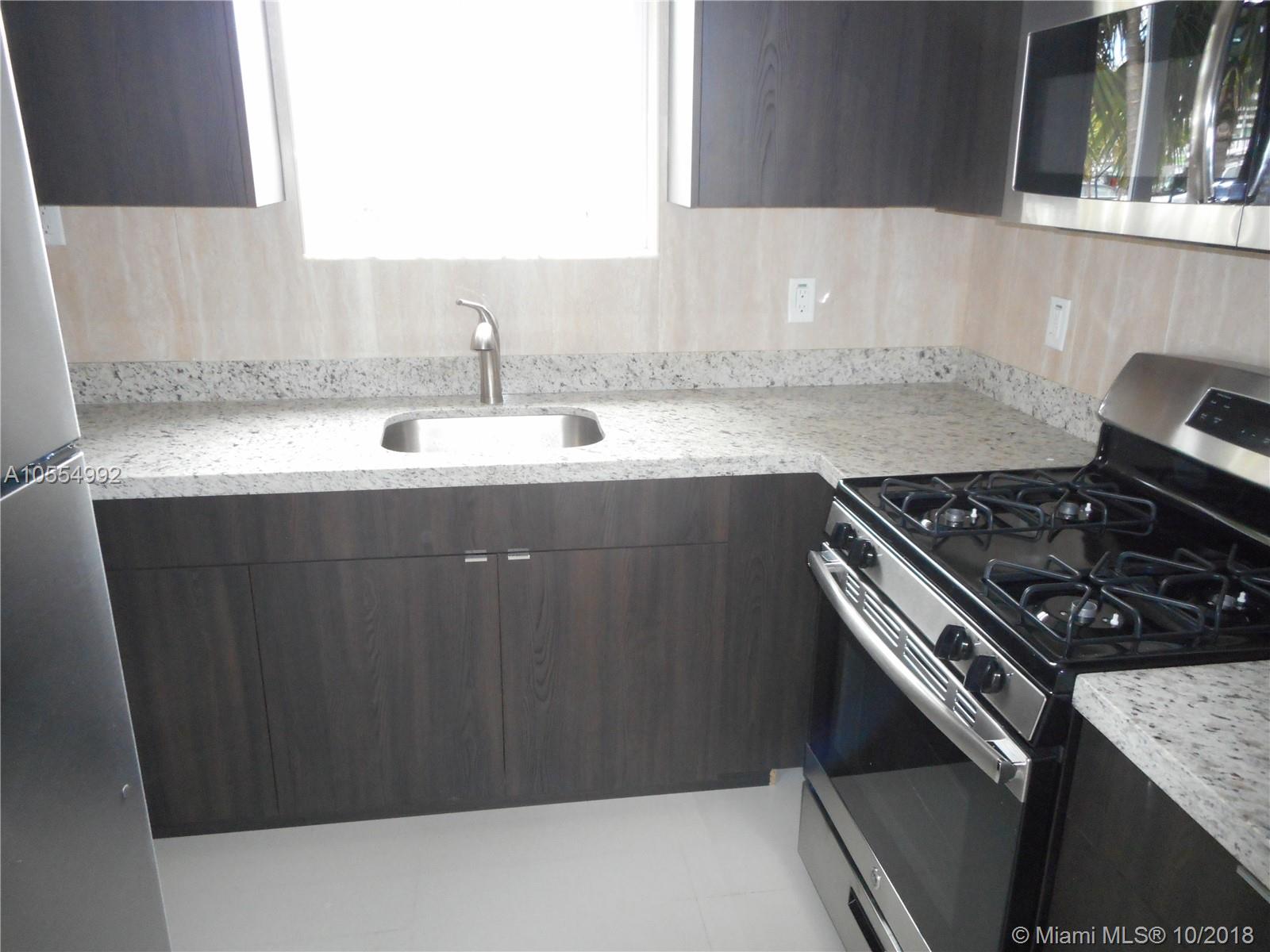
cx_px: 635
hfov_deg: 69.4
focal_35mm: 25
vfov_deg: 54.9
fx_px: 917
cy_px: 476
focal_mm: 4.5
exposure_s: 1/25
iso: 450
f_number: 3.7
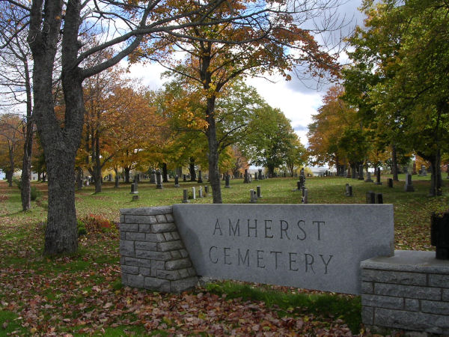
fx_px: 493
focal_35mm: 38
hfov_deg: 49.0
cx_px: 224
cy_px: 168
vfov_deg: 37.7
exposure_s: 1/192
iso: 100
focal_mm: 5.8
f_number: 5.6
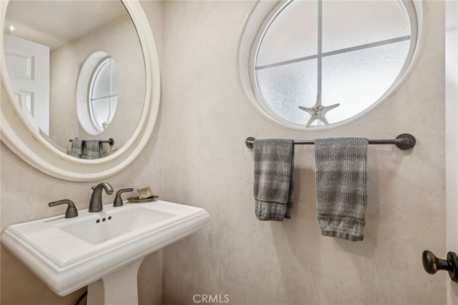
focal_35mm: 17
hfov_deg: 93.3
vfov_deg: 70.4
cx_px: 229
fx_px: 216
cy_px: 152
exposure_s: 1/8
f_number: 9
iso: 200
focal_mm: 17
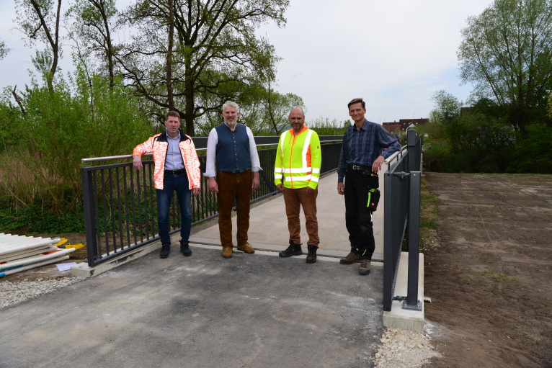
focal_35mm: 24
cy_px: 184
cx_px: 276
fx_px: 368
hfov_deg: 73.7
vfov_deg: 53.2
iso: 400
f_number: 14
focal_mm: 24
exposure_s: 1/250
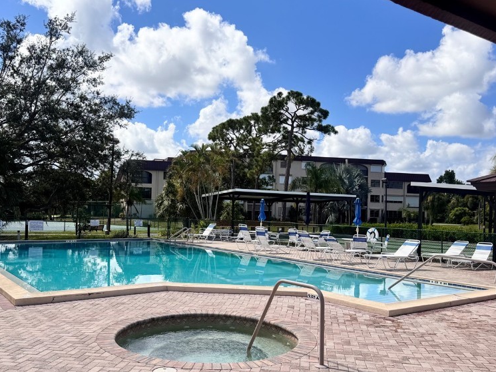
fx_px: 473
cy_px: 202
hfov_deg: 55.2
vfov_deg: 42.9
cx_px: 222
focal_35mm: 33
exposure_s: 1/7092
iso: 80
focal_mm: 6.76
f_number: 1.78
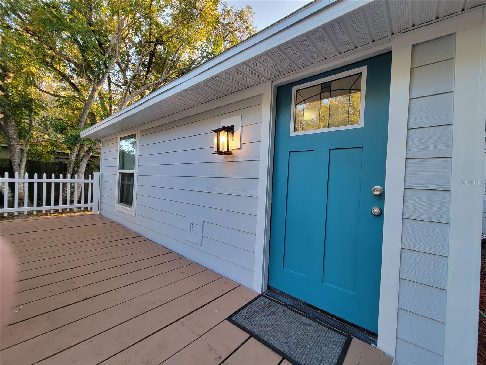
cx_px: 243
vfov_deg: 89.9
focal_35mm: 13
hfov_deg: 106.2
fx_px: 183
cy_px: 182
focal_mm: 2.2
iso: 64
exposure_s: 1/60
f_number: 2.2
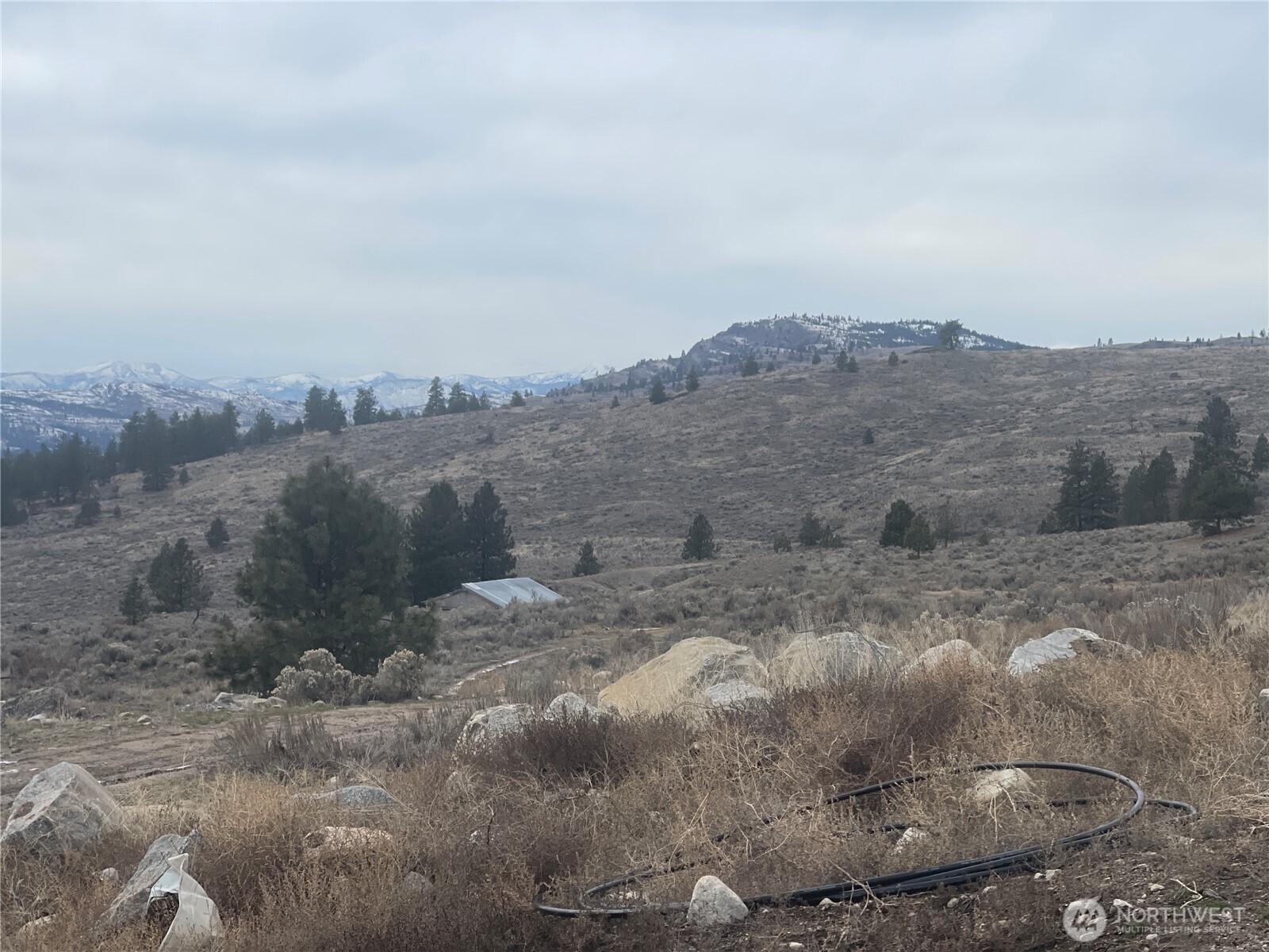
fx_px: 2346
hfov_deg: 30.3
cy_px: 476
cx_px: 634
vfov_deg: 22.9
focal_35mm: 64
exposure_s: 1/626
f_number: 2.2
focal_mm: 7.5
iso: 20
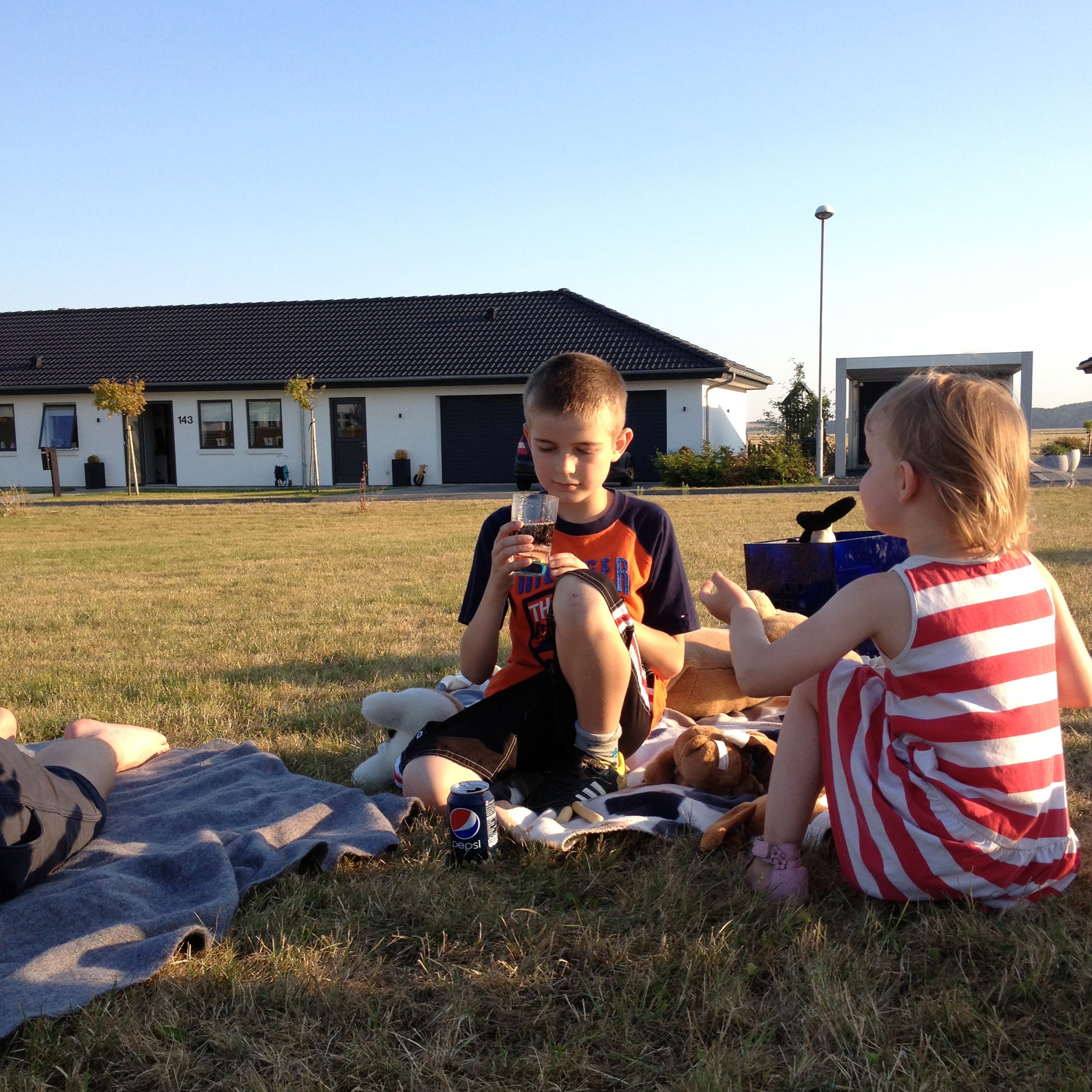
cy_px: 601
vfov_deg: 40.0
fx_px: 1499
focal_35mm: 42
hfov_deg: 40.0
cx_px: 553
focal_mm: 4.28
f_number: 2.4
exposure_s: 1/541
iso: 50
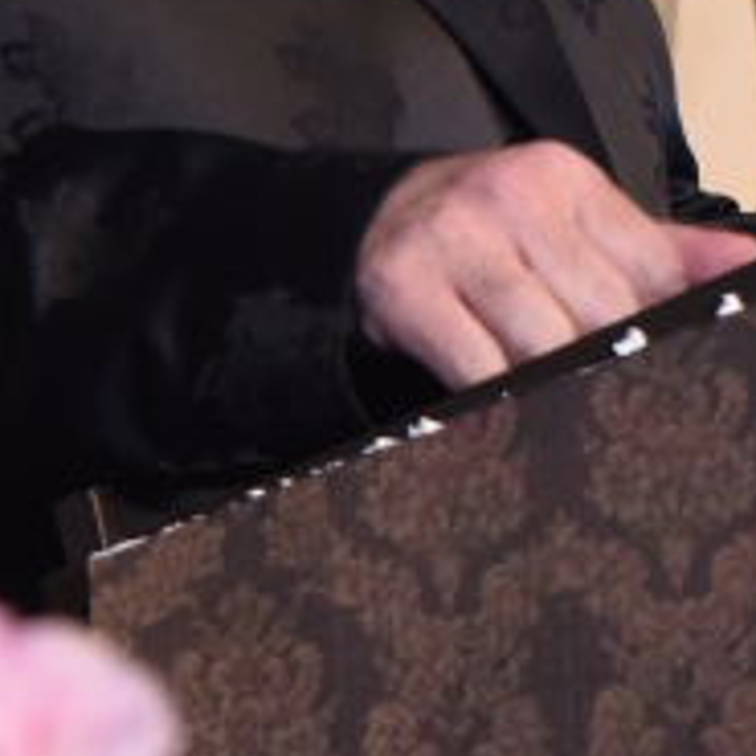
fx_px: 11638
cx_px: 552
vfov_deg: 3.7
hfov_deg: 3.7
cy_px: -333
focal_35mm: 471
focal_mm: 100
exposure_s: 1/125
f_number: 6.3
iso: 1250
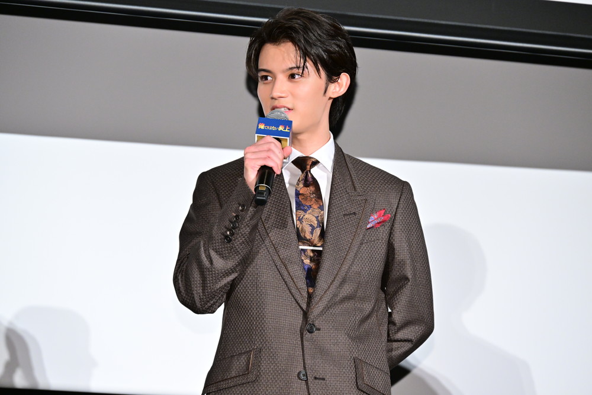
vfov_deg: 9.2
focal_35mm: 150
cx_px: 296
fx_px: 2467
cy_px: 198
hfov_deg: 13.7
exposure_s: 1/200
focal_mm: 150
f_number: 6.3
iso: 3200
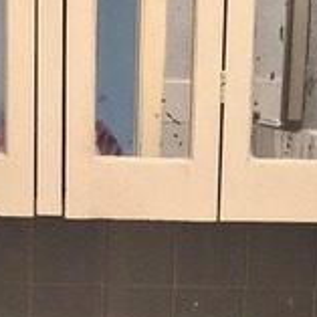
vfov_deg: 11.9
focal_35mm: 140
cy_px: 466
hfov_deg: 12.5
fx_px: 1450
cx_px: 143
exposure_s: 1/120
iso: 640
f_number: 1.8
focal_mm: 5.4
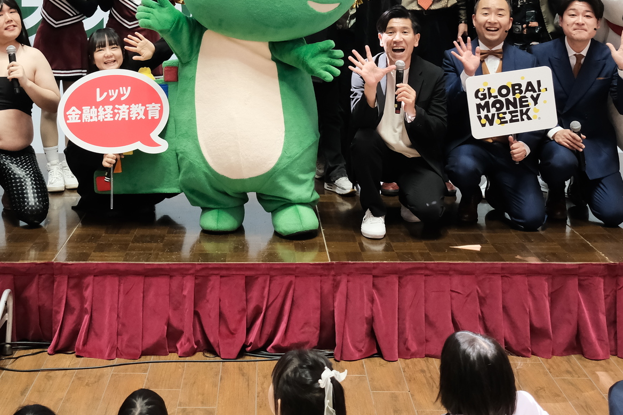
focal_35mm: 37
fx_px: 640
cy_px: 123
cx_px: 254
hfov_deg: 51.6
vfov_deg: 35.4
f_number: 2.8
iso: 1600
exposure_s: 1/125
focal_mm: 16
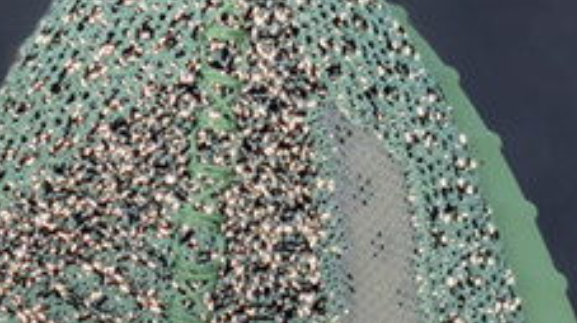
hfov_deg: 10.6
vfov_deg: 6.0
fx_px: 3056
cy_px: 534
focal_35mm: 200
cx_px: -112
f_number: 2.4
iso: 16
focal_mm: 6
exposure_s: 1/262
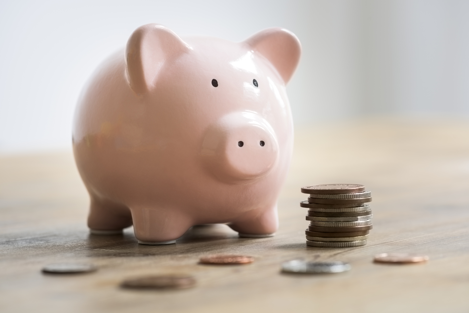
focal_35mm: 105
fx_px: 1368
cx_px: 234
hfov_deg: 19.5
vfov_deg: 13.0
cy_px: 156
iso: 31
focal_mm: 105
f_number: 8
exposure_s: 1/2.5
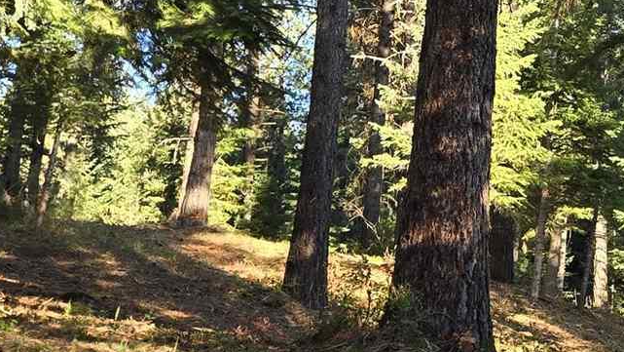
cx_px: 706
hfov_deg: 22.2
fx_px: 1490
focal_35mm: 90
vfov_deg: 13.3
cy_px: -4
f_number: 1.8
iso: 40
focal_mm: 5.4
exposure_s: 1/180
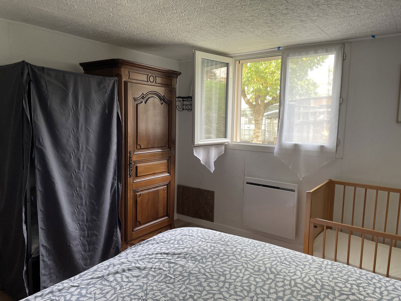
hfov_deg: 67.3
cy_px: 150
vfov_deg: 53.1
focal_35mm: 26
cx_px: 200
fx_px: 301
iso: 125
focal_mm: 4.2
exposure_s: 1/101
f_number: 1.6
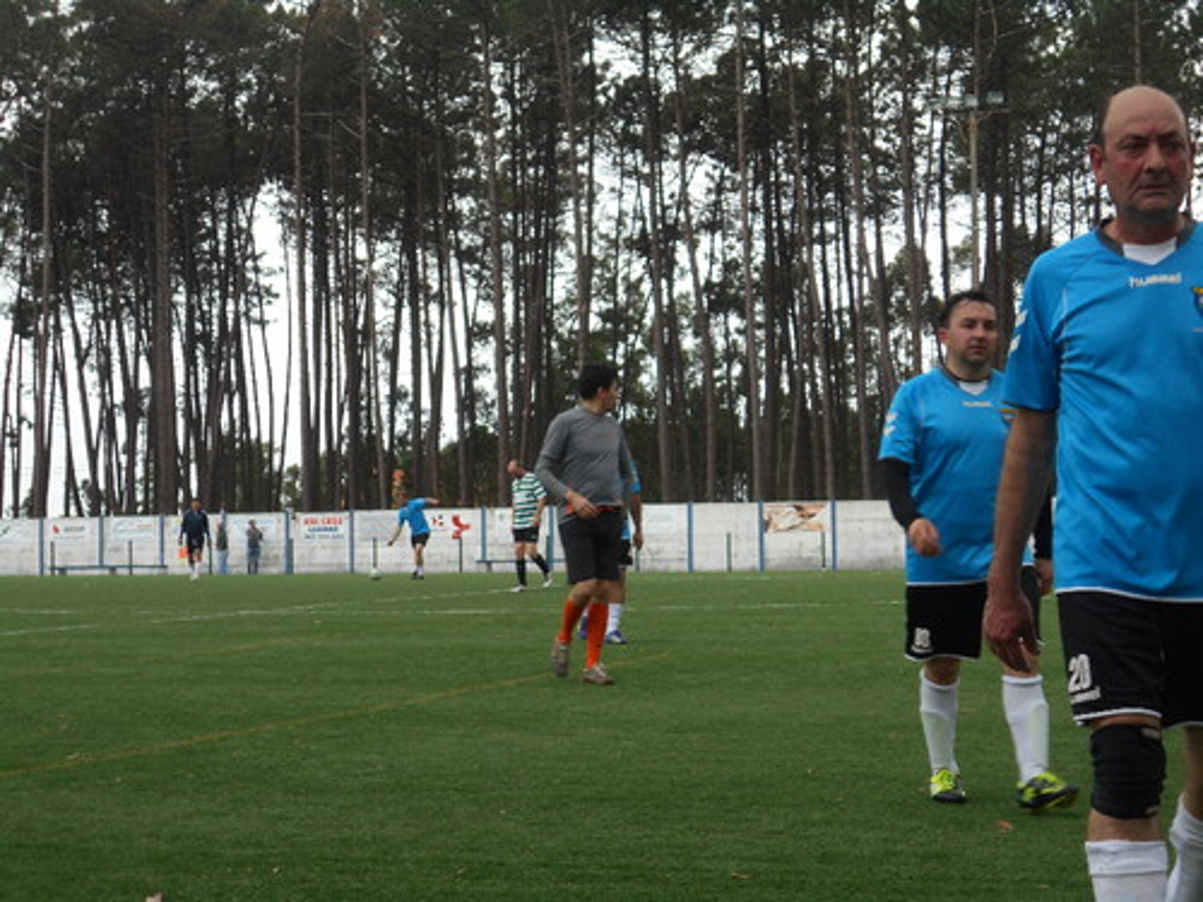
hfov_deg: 25.7
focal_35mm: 76
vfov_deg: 19.4
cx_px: 602
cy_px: 451
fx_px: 2641
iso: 80
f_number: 5.8
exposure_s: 1/80
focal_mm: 13.5
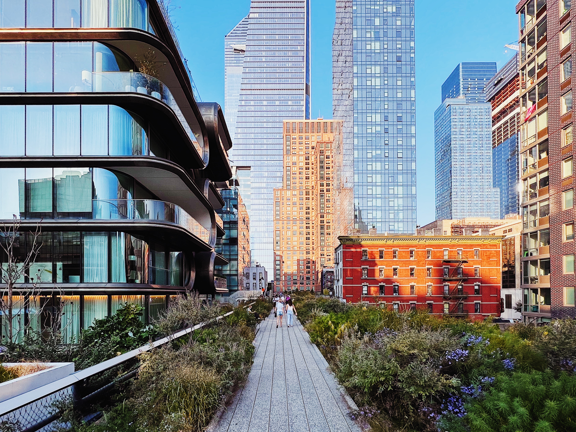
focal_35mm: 14
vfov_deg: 85.7
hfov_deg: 102.0
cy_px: 222
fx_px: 233
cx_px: 282
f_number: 1.8
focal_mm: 1.57
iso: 32
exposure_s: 1/779
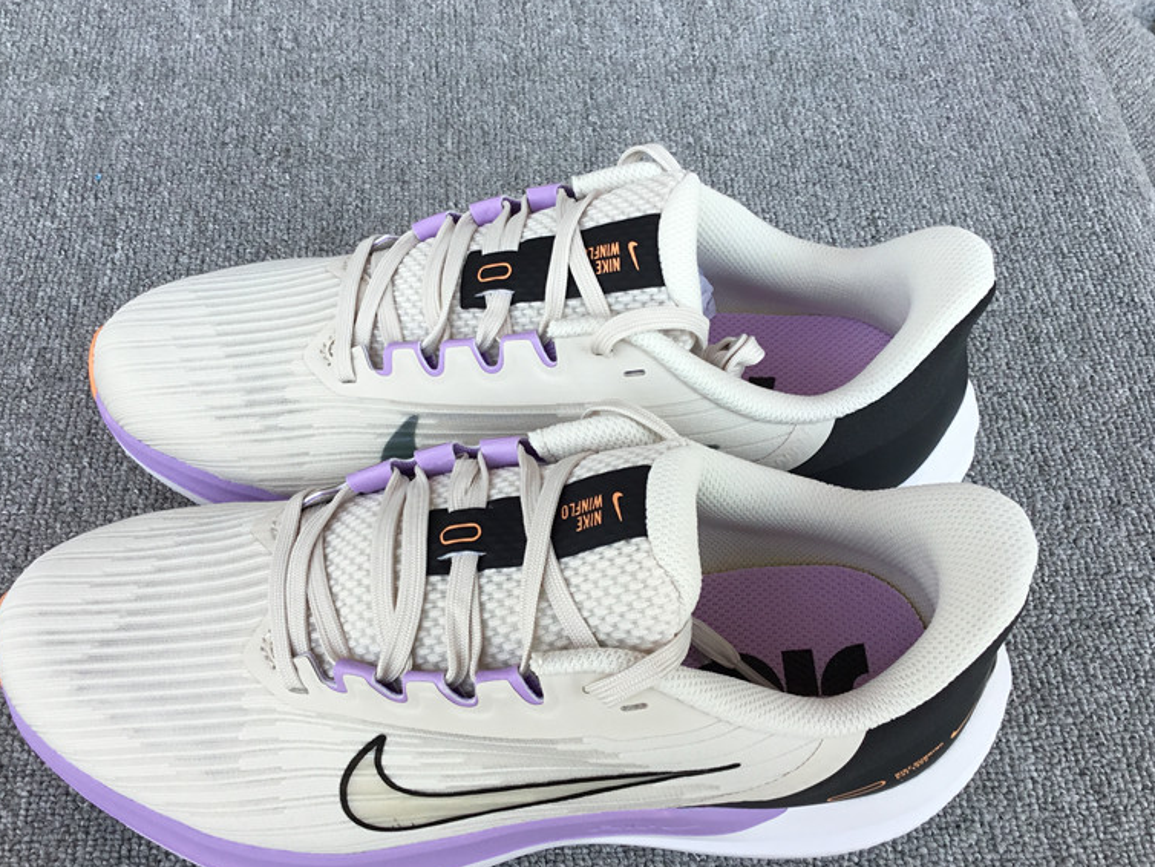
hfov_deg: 50.1
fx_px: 1235
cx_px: 547
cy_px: 436
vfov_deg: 38.7
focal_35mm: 37
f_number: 2.4
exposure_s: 1/196
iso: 25
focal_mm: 3.3
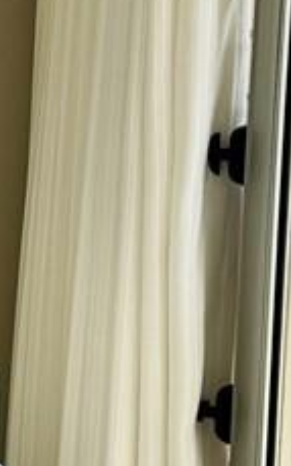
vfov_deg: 11.7
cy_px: 100
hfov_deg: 6.8
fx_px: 2260
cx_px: -525
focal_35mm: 178
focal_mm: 6.76
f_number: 1.78
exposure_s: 1/448
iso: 80
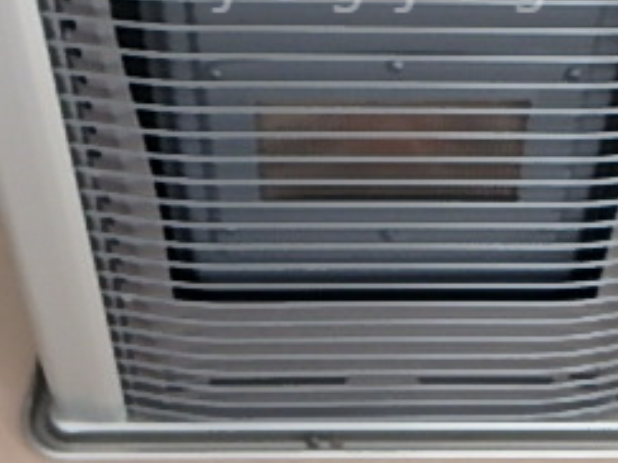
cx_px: 385
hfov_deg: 34.8
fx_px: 982
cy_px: -18
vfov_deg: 25.1
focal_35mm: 55
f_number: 3.5
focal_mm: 3.7
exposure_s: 1/50
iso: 400
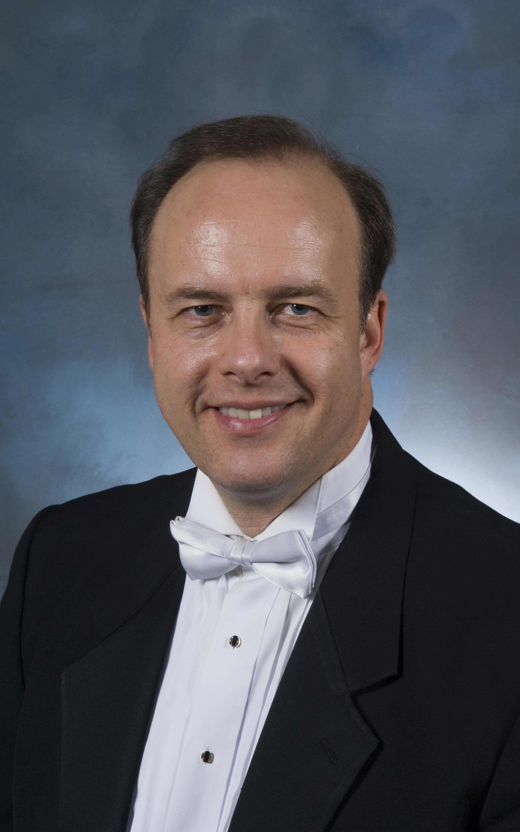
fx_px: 3129
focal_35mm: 138
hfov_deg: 9.5
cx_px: 272
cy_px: 416
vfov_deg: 15.1
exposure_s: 1/50
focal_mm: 90
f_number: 16
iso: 100
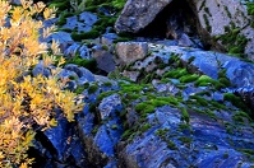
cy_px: 248
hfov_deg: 1.7
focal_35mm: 1221
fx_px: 8601
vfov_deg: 1.1
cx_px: 22
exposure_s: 1/160
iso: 400
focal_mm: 180
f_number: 5
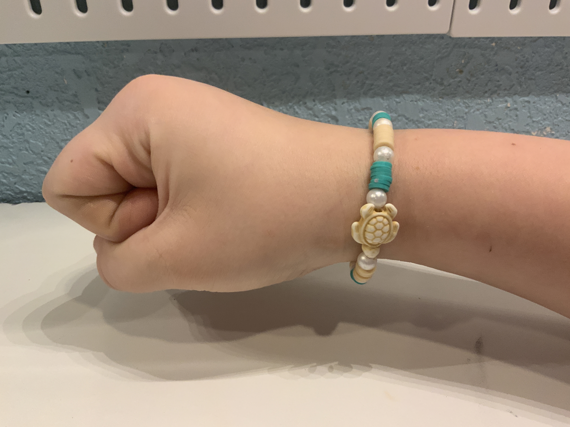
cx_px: 285
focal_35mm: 29
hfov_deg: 61.7
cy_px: 214
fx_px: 478
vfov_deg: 48.2
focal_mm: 3
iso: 80
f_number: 1.8
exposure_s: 1/60
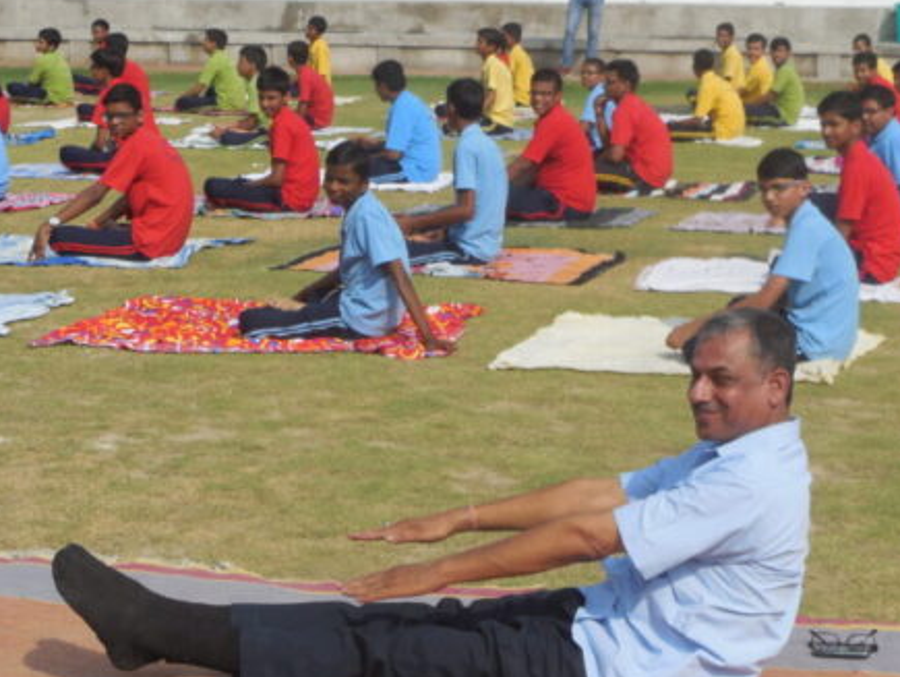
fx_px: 2524
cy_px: 455
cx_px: 579
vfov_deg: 15.2
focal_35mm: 97
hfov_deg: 20.2
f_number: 4.2
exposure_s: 1/1250
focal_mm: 10.9
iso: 125
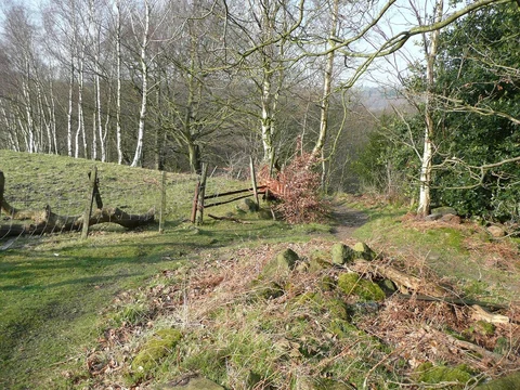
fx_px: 421
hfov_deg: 63.4
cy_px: 195
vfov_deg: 49.7
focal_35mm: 28
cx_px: 260
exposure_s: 1/250
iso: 100
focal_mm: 4.6
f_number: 3.3
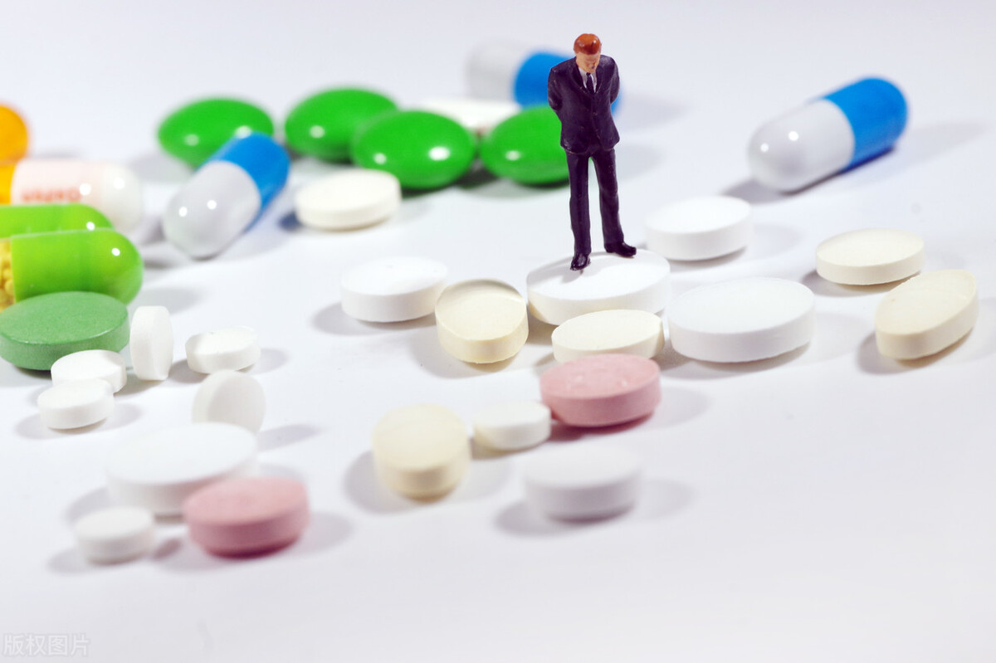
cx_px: 498
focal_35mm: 150
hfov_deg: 13.7
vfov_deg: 9.1
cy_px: 332
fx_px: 4148
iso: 800
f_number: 10
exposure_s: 1/100
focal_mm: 100
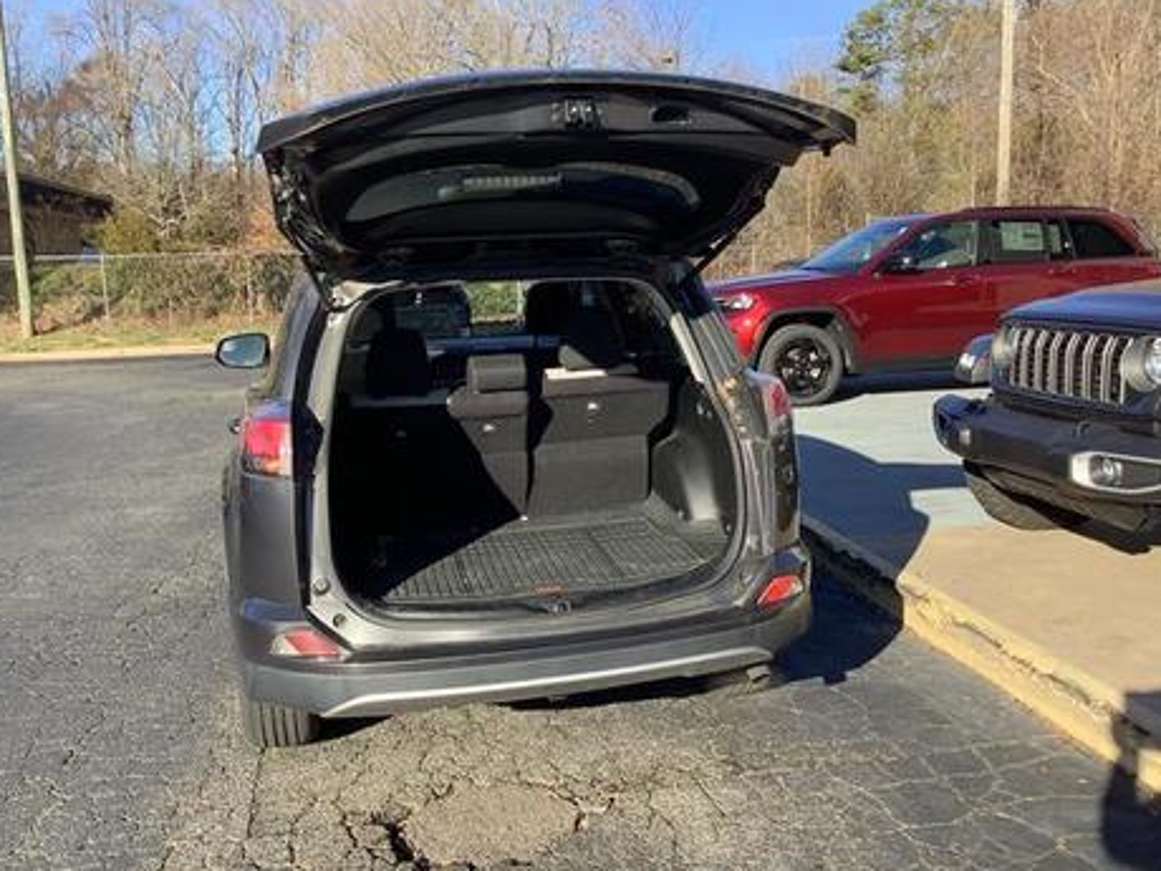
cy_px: 447
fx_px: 1140
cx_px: 598
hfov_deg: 53.9
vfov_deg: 41.8
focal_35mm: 34
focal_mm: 3.3
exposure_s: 1/382
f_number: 2.4
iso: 25
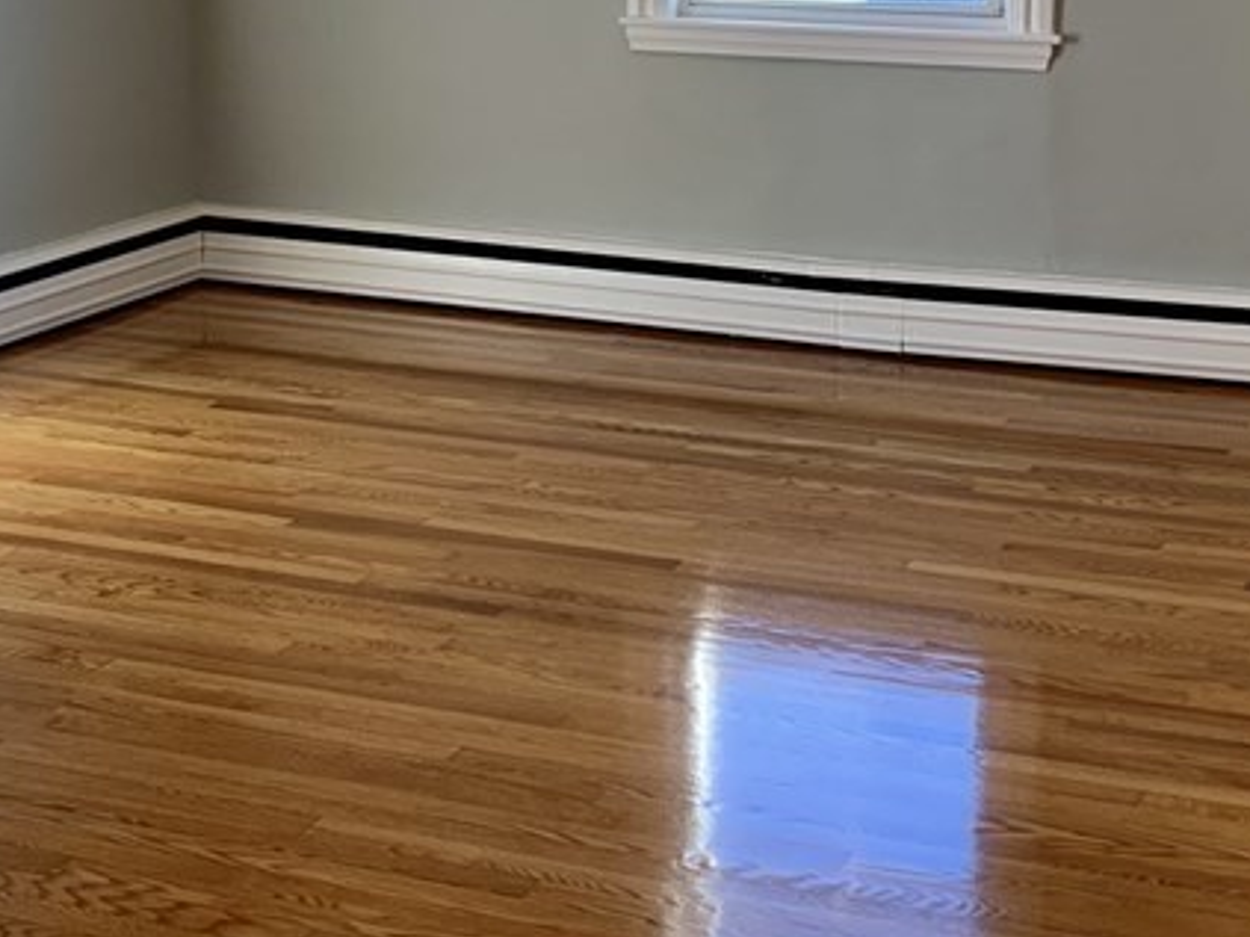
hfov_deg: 30.7
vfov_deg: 22.9
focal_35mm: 63
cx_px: 582
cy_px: 183
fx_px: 2274
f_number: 1.8
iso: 32
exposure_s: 1/120
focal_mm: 4.25
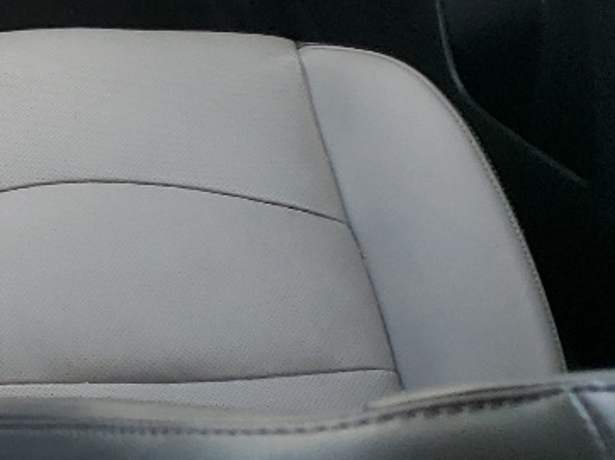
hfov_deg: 14.9
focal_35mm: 115
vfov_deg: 12.8
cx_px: -486
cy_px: 98
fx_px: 2042
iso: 58
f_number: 1.5
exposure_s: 1/120
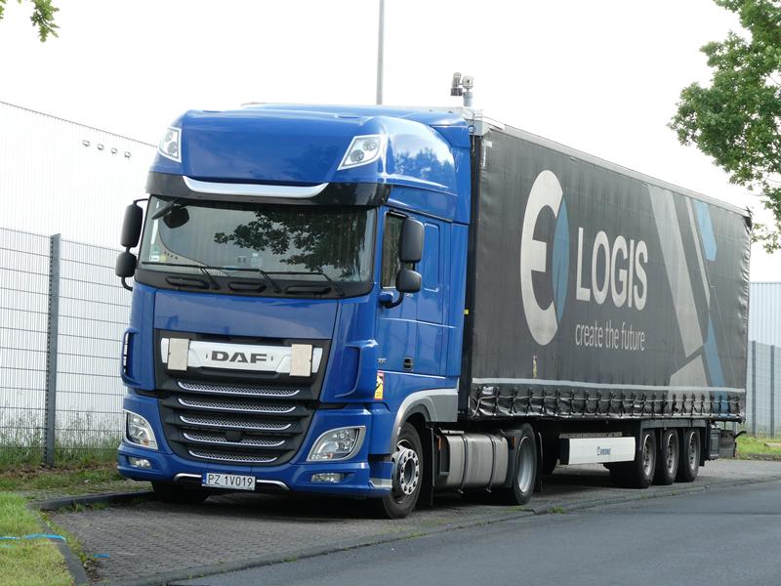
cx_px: 390
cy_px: 293
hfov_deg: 17.1
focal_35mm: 115
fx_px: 2595
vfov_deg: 12.9
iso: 80
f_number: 5.1
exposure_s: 1/100
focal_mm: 20.6
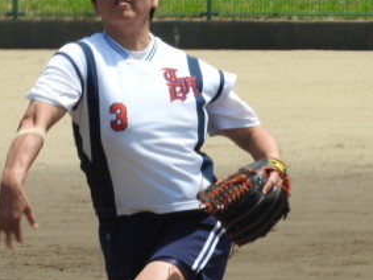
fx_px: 7529
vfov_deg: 2.1
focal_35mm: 699
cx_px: 181
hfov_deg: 2.8
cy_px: 182
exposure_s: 1/500
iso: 100
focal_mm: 59.1
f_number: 5.5
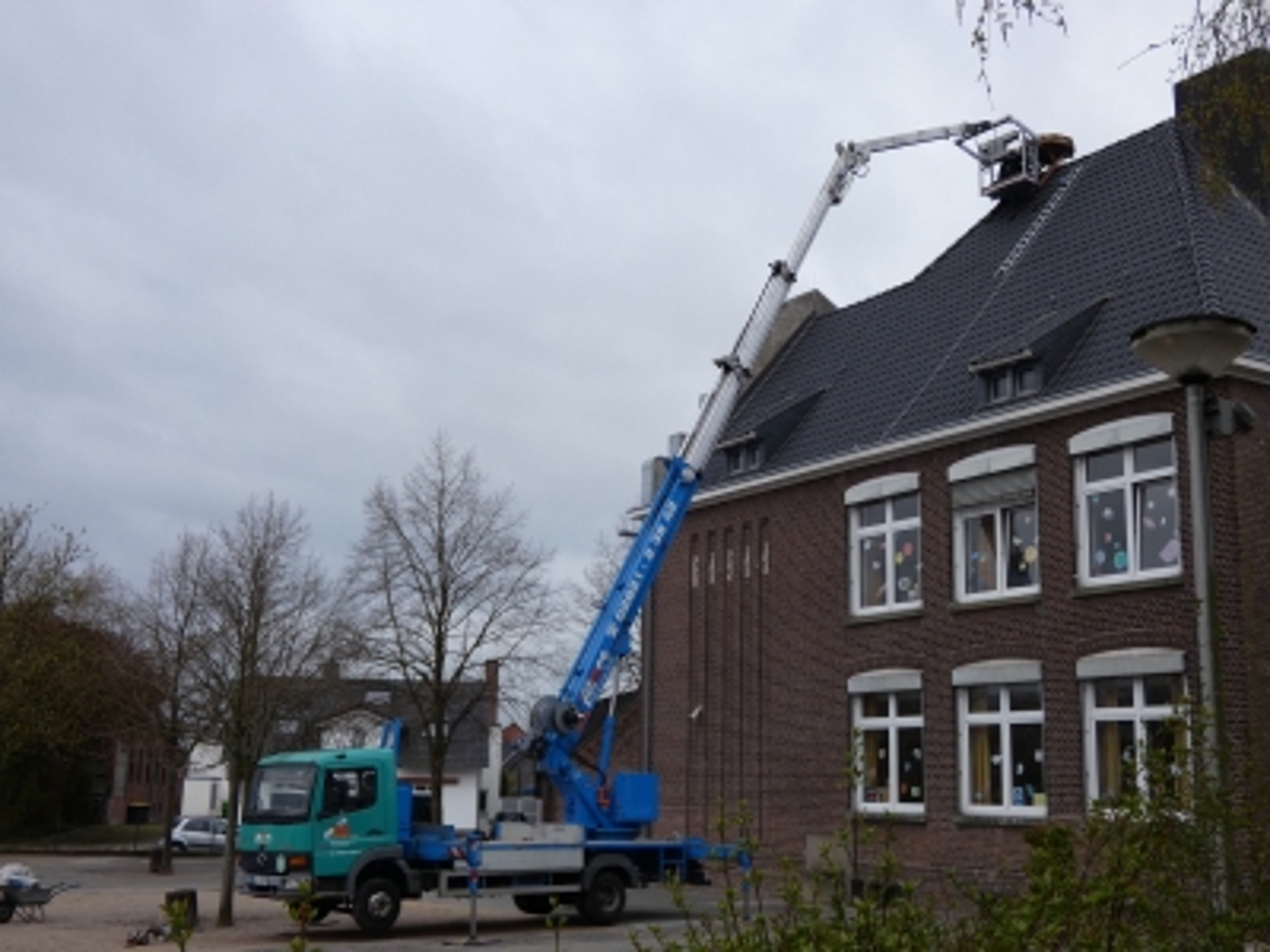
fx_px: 1578
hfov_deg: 43.9
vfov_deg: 33.6
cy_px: 476
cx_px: 635
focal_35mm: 43
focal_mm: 7.8
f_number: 3.7
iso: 80
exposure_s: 1/320
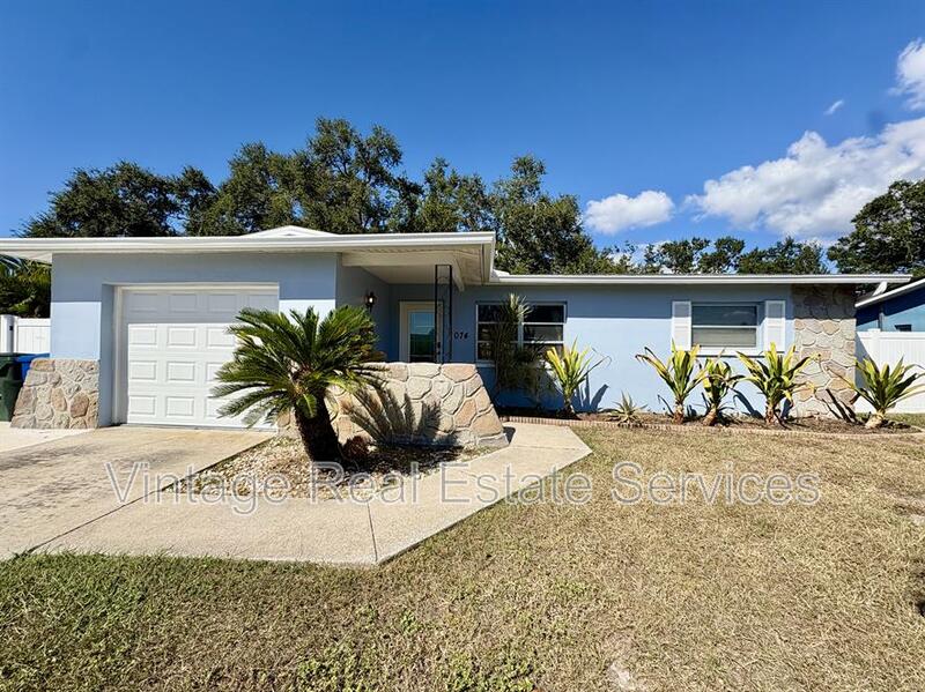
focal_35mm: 14
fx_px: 374
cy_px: 346
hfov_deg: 102.1
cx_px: 462
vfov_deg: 85.6
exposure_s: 1/1976
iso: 50
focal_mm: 2.22
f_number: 2.2
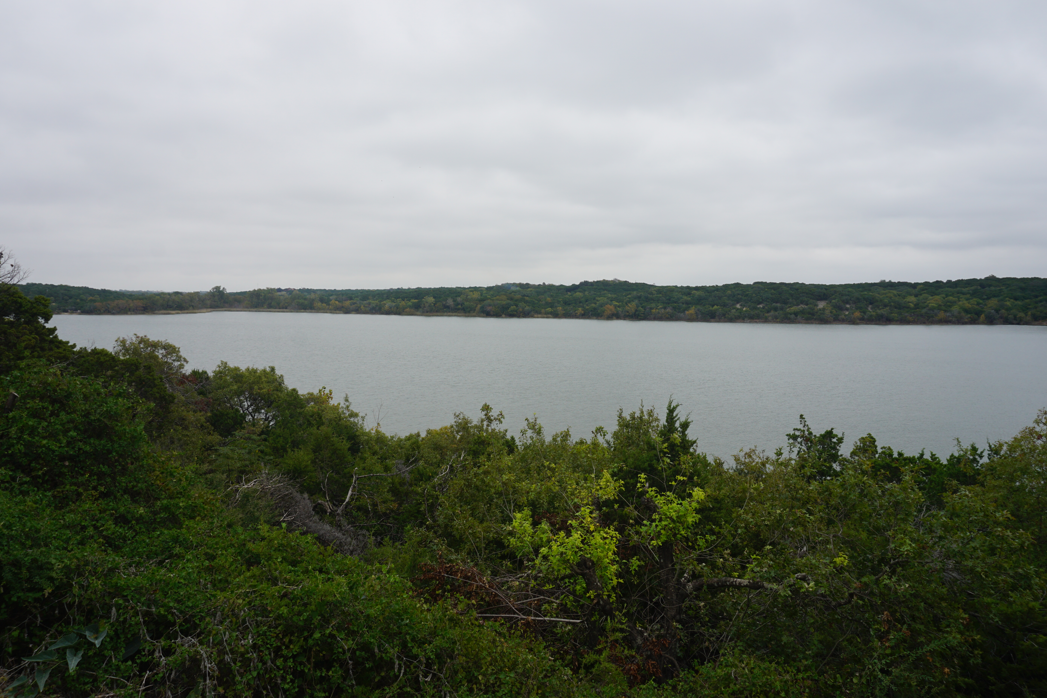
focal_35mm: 26
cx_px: 526
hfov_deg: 69.4
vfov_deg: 49.5
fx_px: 756
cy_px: 321
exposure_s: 1/100
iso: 100
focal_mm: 16
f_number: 10
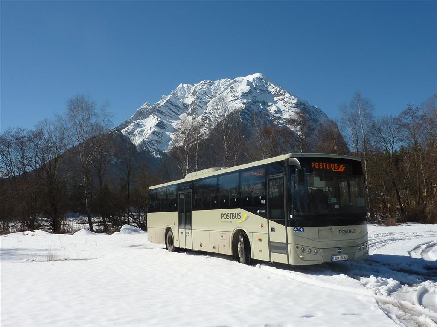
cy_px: 164
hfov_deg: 56.8
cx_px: 218
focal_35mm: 32
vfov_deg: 44.2
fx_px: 404
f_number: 5.6
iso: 100
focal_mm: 4.4
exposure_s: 1/640
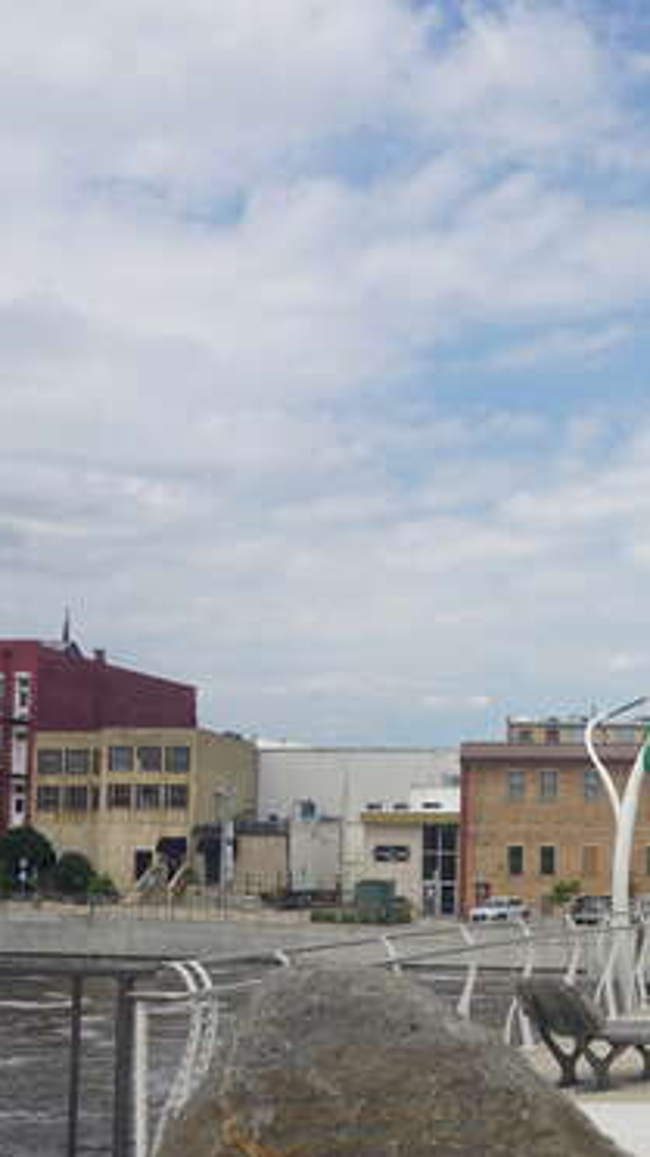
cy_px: 779
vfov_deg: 38.0
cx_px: 833
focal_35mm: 54
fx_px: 1656
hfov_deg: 20.4
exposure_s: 1/200
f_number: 11
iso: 100
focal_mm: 16
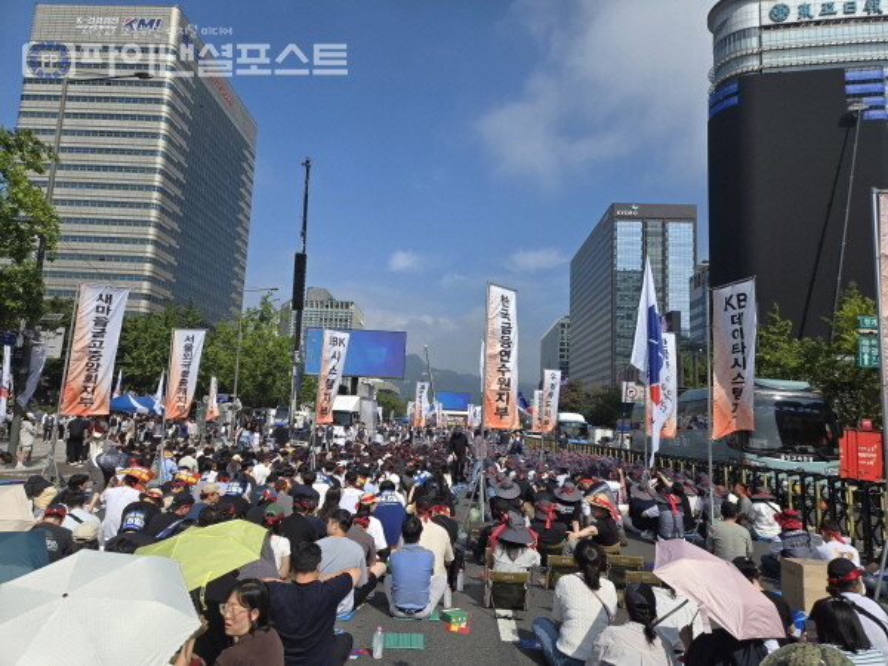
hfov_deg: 73.9
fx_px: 590
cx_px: 444
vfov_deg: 58.9
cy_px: 333
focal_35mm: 23
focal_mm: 5.4
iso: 25
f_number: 1.8
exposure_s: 1/2921
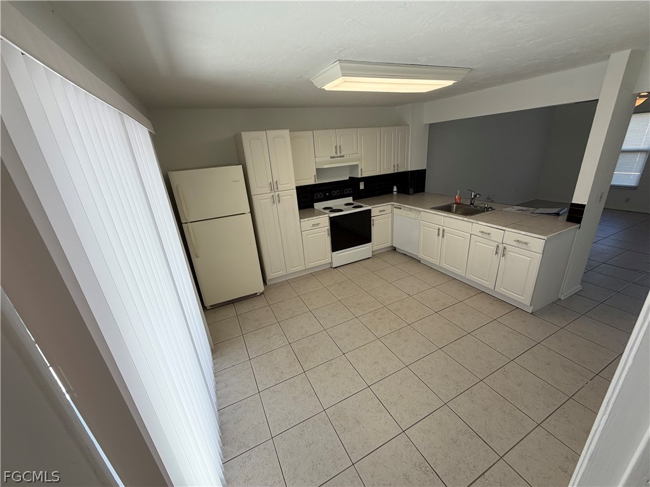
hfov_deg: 102.1
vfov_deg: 85.7
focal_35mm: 14
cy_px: 244
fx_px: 263
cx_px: 325
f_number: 2.2
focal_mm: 2.22
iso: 50
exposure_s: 1/120
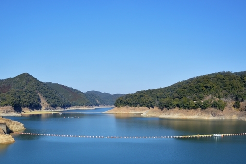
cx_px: 115
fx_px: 225
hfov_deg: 57.2
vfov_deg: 38.9
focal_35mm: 33
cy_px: 122
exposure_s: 1/200
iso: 100
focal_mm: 14
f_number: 7.1
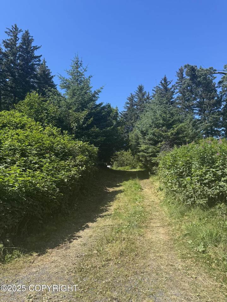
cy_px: 151
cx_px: 114
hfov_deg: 56.8
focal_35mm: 24
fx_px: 210
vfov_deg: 71.6
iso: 80
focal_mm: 6.76
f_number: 1.78
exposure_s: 1/2105
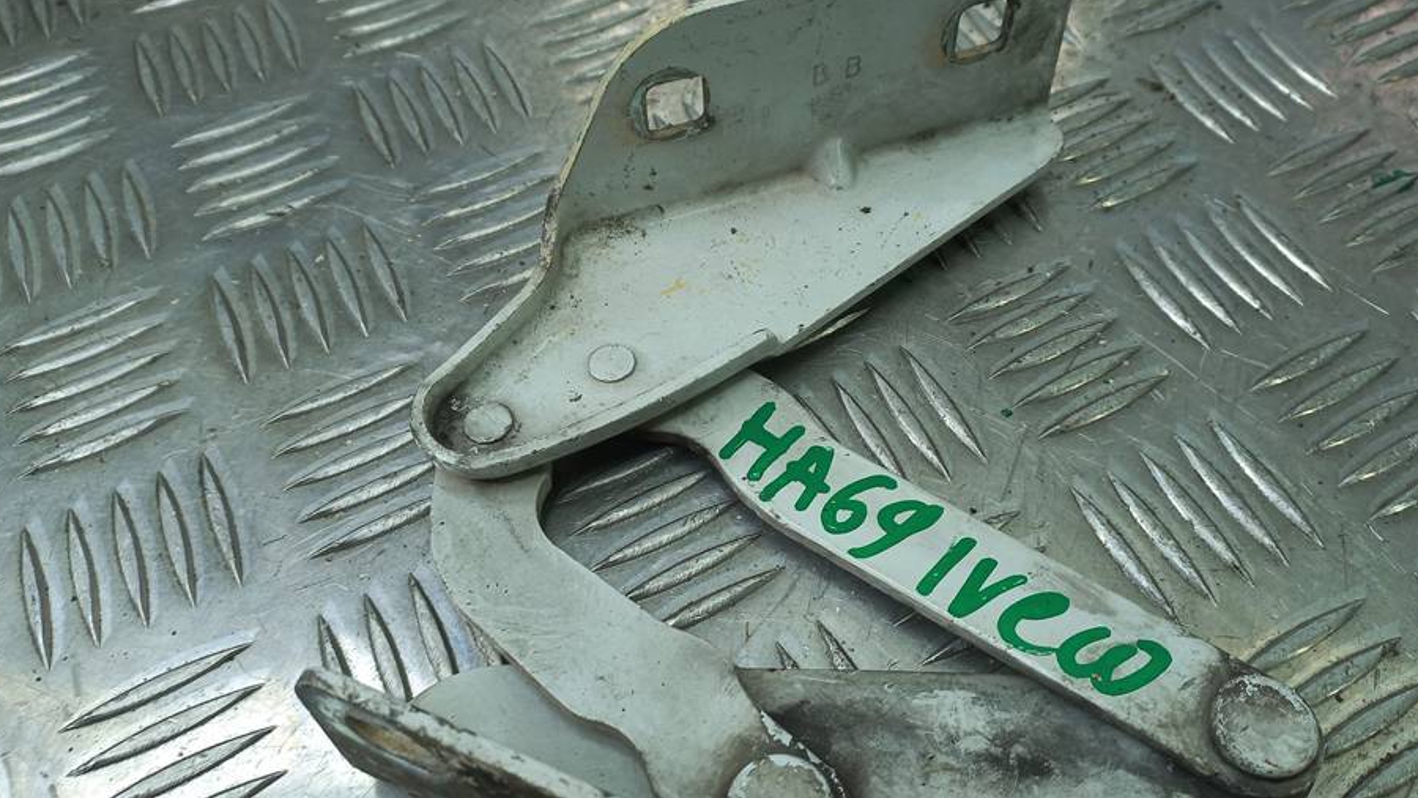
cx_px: 761
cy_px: 421
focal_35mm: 31
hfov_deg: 62.6
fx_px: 1165
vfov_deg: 37.8
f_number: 1.8
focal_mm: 4.6
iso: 40
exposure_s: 1/100
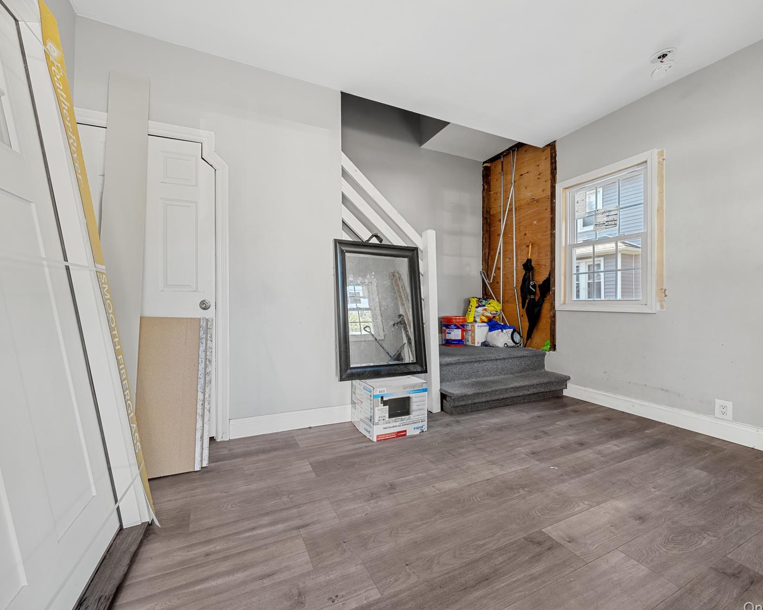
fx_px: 316
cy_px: 303
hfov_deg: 100.6
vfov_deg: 88.0
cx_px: 363
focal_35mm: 14
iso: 100
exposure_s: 1.6
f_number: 8
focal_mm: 12
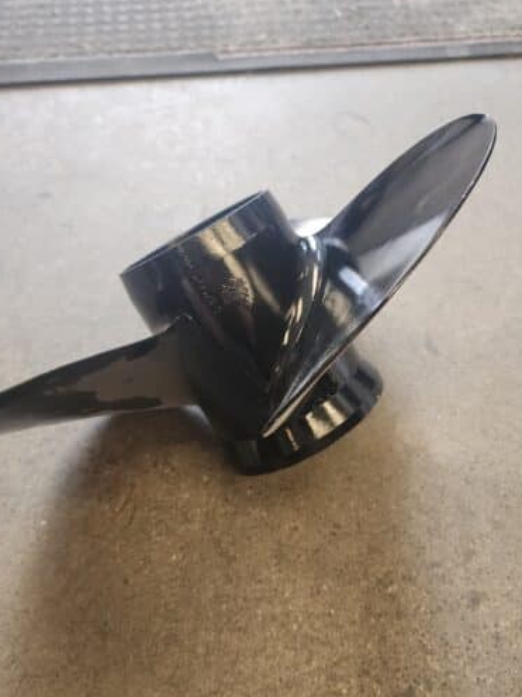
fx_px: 624
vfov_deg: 58.3
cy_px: 336
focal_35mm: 31
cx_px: 294
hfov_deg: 45.3
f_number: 1.8
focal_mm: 6.4
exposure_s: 1/120
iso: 250
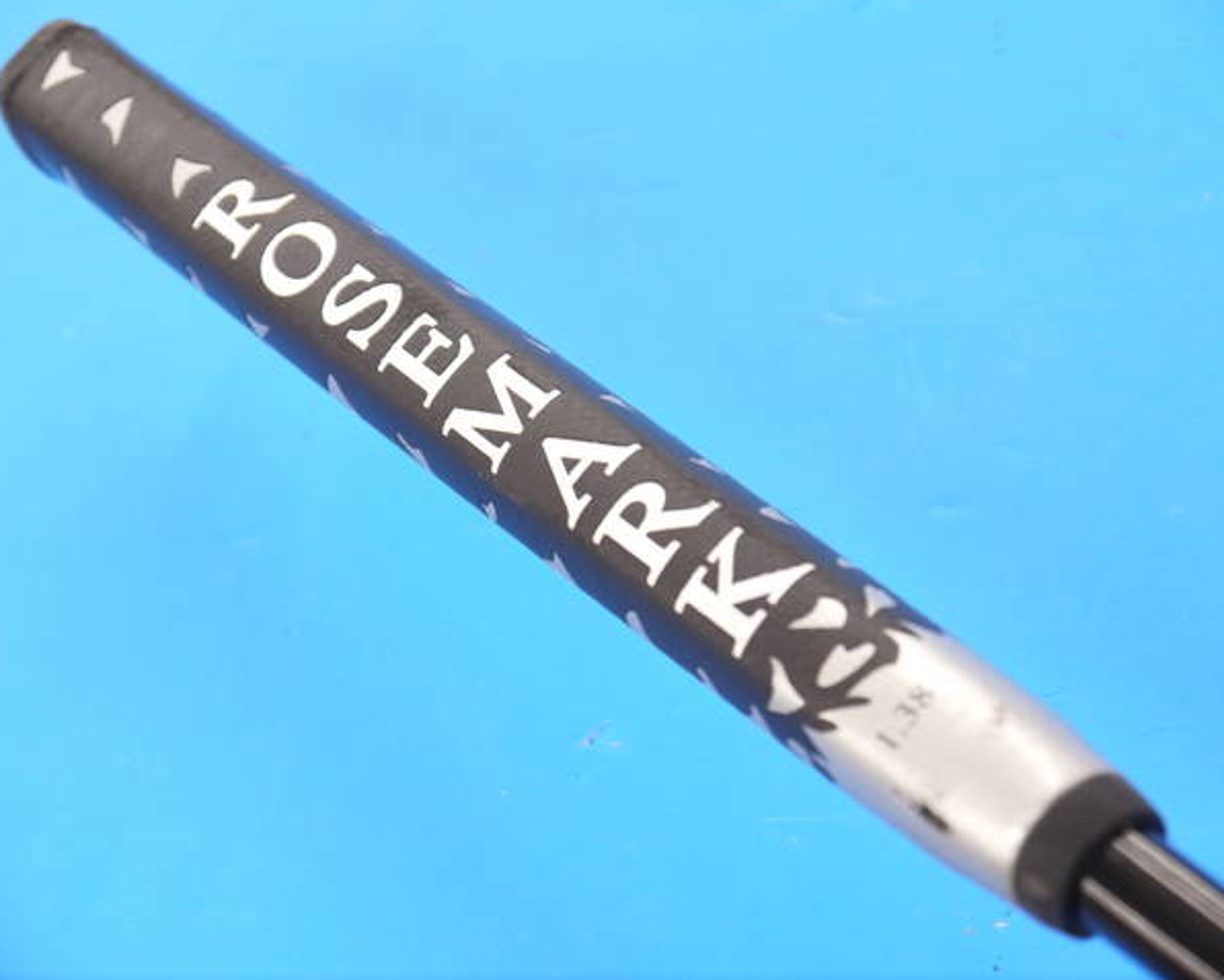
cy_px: 489
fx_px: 3188
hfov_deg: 21.7
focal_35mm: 88
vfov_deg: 17.5
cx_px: 600
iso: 800
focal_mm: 42
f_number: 5.6
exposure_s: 1/80
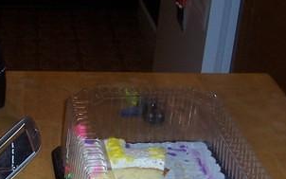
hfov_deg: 24.6
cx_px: 65
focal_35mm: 83
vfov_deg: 15.5
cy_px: 167
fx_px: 647
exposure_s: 1/60
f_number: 2.8
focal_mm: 5.6
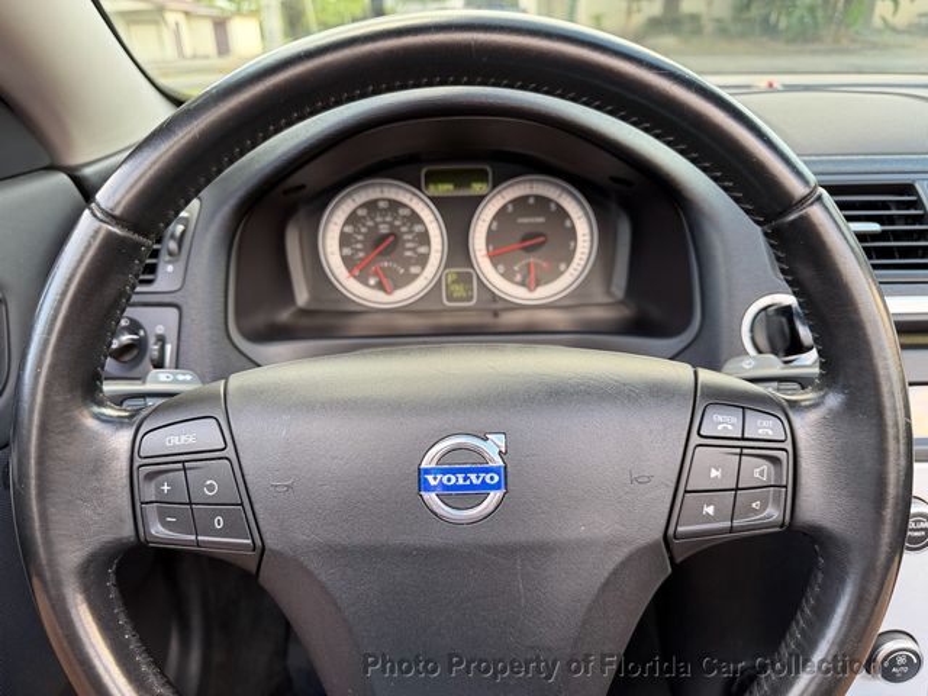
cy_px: 348
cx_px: 464
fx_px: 643
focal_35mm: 24
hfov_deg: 71.6
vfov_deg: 56.8
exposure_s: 1/121
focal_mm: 6.76
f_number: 1.78
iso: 160
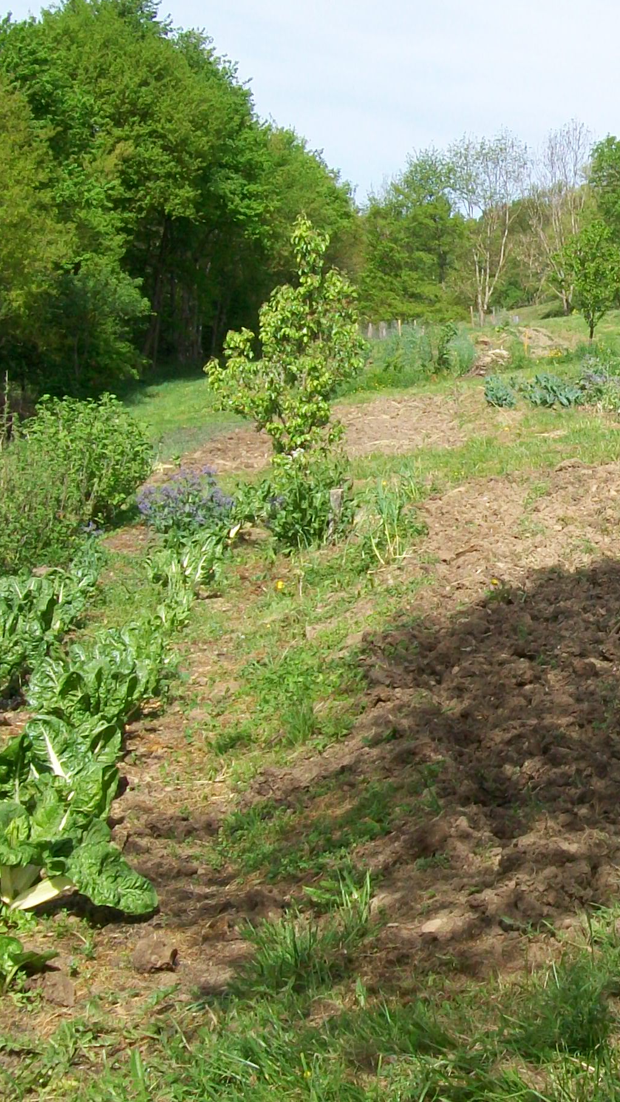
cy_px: 504
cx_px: 635
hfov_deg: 15.8
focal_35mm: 75
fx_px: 2193
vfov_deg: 28.2
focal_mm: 6
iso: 64
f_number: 4.8
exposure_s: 1/320
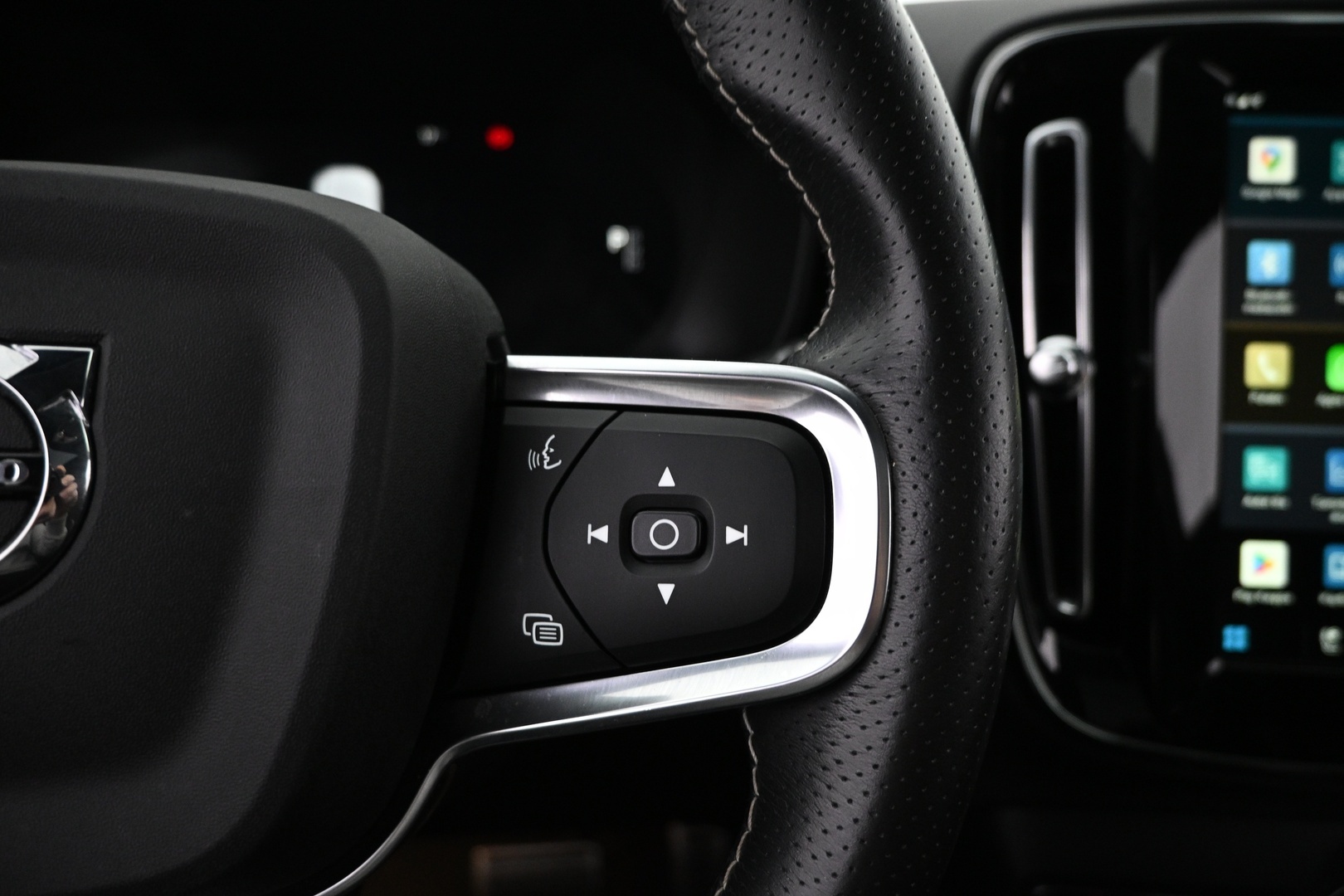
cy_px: 448
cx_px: 672
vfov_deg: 53.1
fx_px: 896
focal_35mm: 24
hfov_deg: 73.7
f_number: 3.5
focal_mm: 16
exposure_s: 1/40
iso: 1600
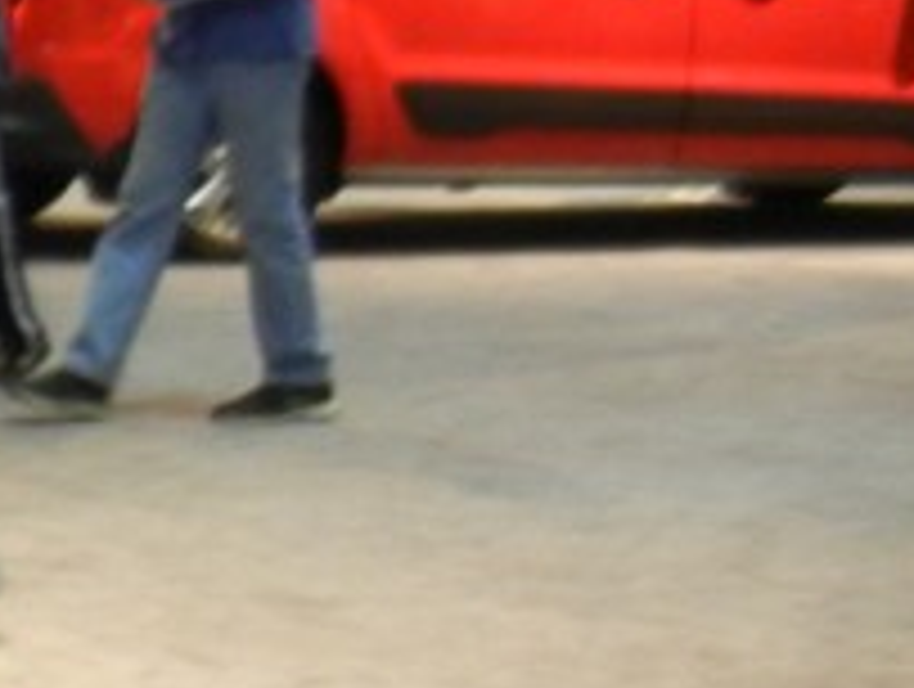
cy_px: 522
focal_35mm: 151
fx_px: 3994
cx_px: -1337
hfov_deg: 10.9
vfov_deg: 9.8
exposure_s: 1/57
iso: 400
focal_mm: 5.4
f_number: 3.5
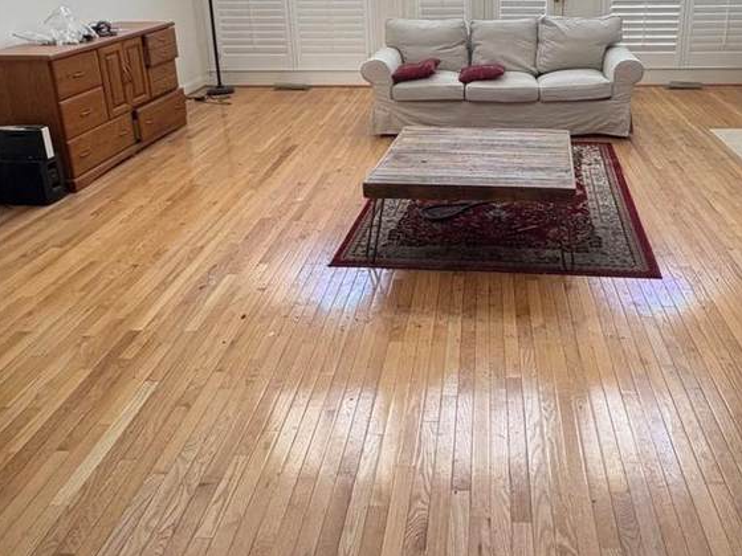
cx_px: 461
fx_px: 686
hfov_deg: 56.2
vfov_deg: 43.3
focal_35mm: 32
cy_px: 167
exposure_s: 1/85
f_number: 2.2
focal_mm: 2.22
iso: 250
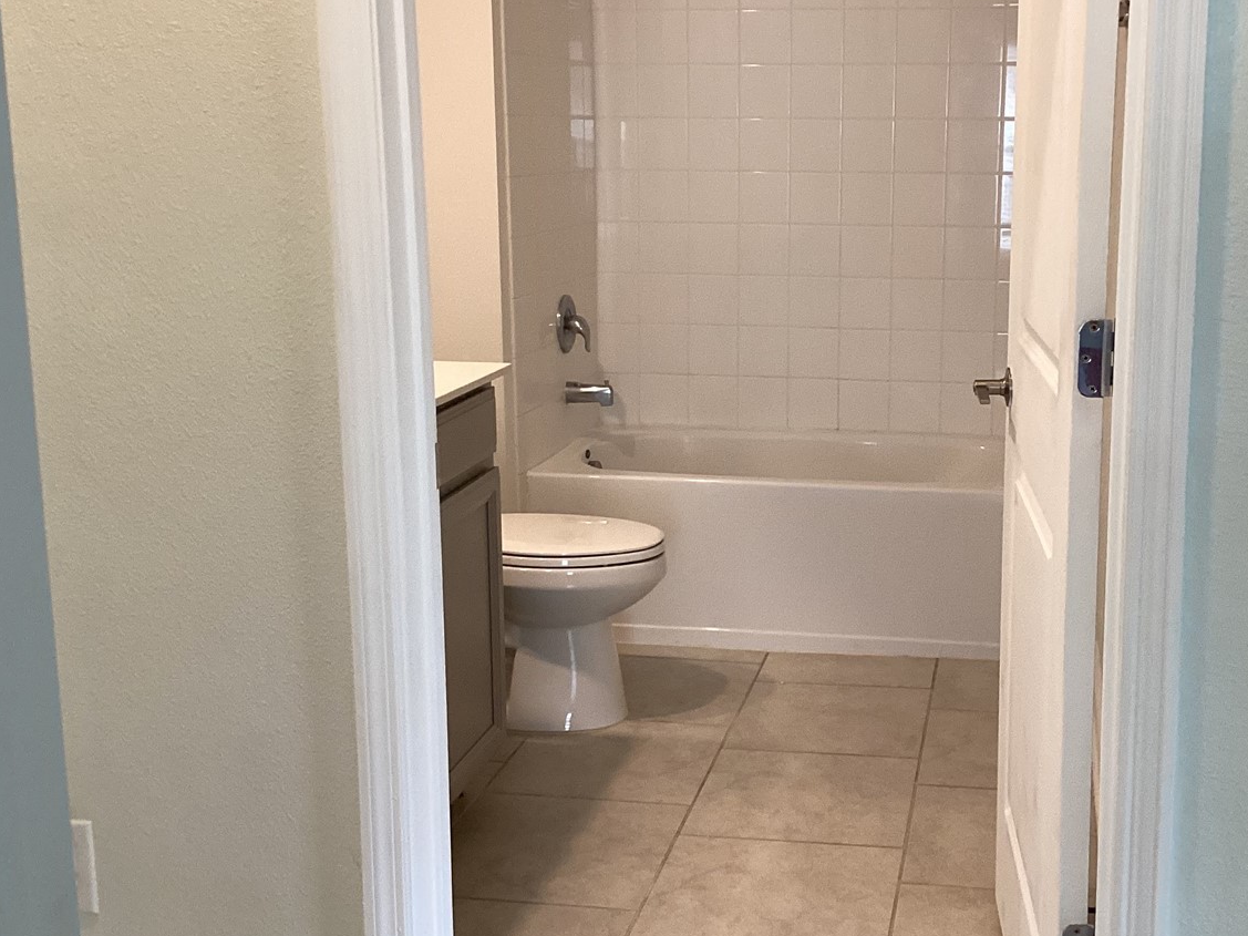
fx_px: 1586
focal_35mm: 44
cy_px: 429
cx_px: 777
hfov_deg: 42.6
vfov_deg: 32.9
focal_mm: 3.3
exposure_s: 1/60
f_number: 2.4
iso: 160
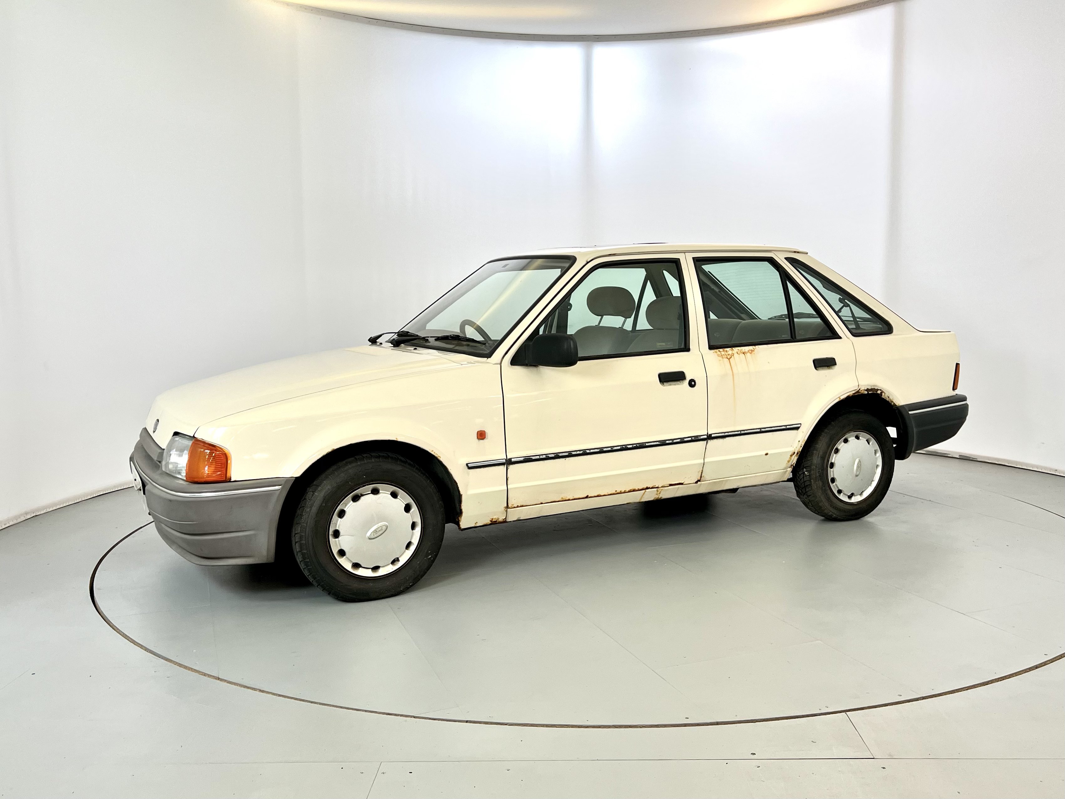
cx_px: 532
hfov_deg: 67.3
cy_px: 400
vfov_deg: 53.1
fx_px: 800
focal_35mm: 26
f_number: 1.5
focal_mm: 5.7
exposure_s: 1/100
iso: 80
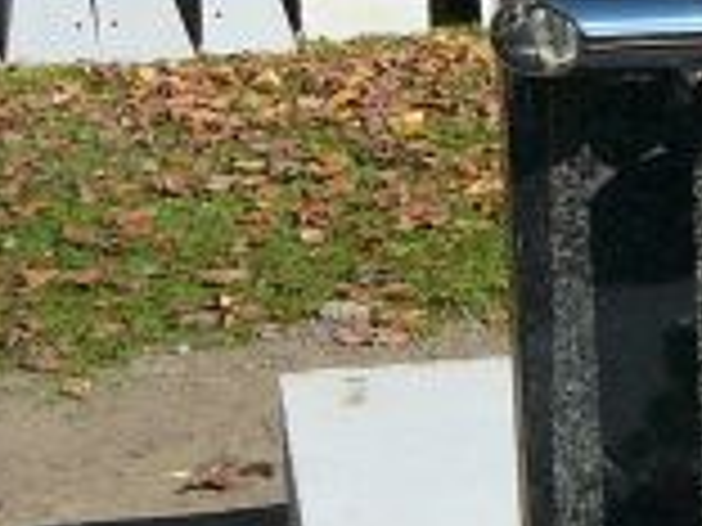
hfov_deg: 12.5
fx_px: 2920
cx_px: 1269
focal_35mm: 144
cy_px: 499
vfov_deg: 10.2
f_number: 5
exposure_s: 1/400
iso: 80
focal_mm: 5.2
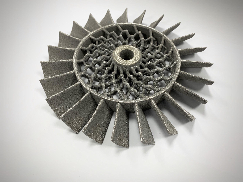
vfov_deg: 53.1
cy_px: 91
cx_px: 122
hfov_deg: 67.3
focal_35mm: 26
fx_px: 183
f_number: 1.8
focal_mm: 4.25
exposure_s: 1/100
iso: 64
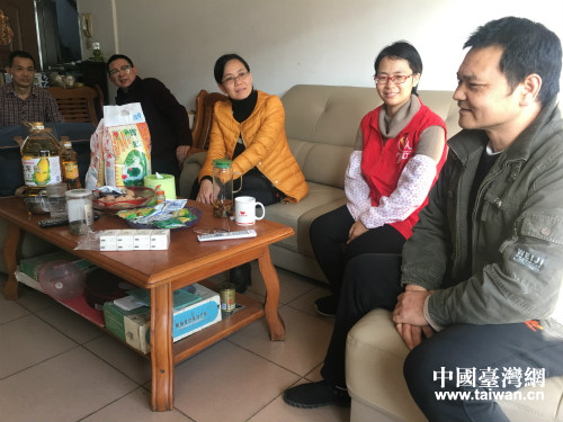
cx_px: 282
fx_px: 472
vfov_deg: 48.2
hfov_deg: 61.7
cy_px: 211
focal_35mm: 29
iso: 40
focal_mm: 4.15
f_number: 2.2
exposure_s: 1/33
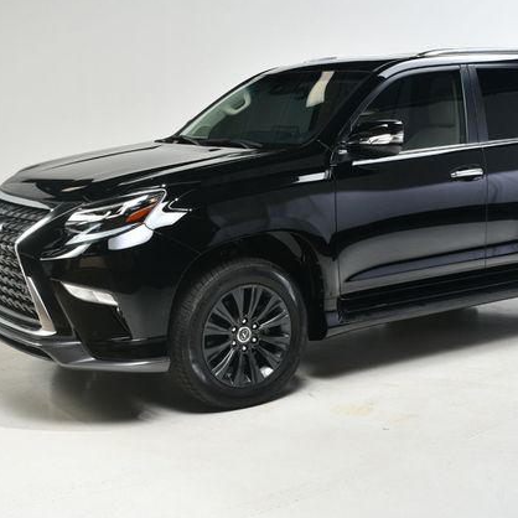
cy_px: 258
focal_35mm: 52
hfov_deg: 32.7
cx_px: 310
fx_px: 880
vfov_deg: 32.8
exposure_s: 1/160
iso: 100
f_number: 10
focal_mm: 27
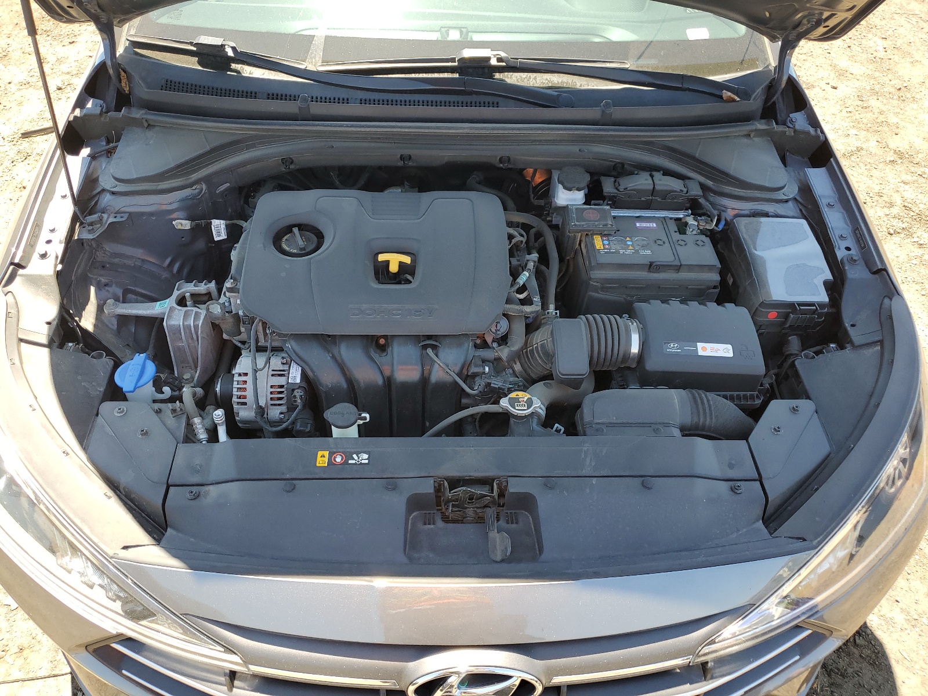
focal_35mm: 26
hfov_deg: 67.3
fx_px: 697
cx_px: 464
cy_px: 348
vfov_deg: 53.1
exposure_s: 1/417
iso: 50
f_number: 1.5
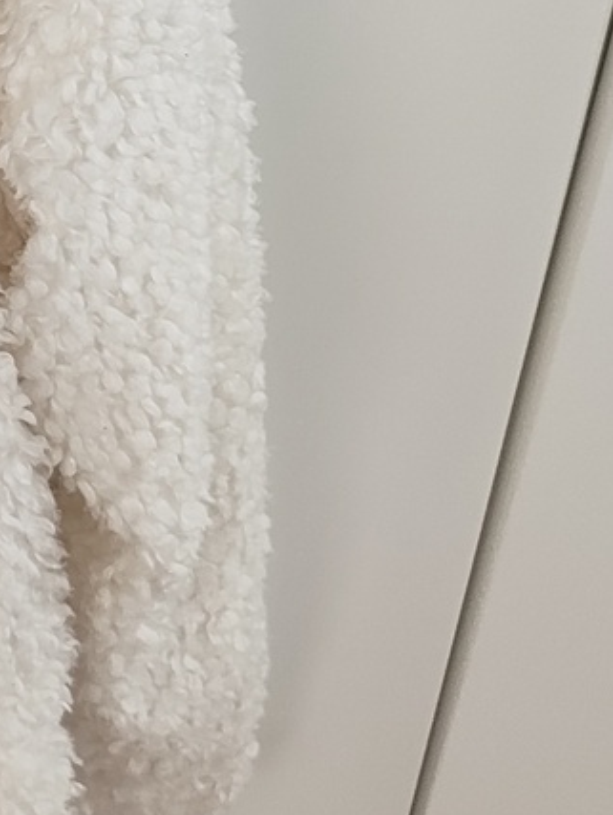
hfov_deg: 14.4
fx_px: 2122
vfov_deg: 20.7
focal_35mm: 90
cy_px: -95
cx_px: -511
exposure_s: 1/100
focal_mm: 5.56
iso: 263
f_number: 1.88
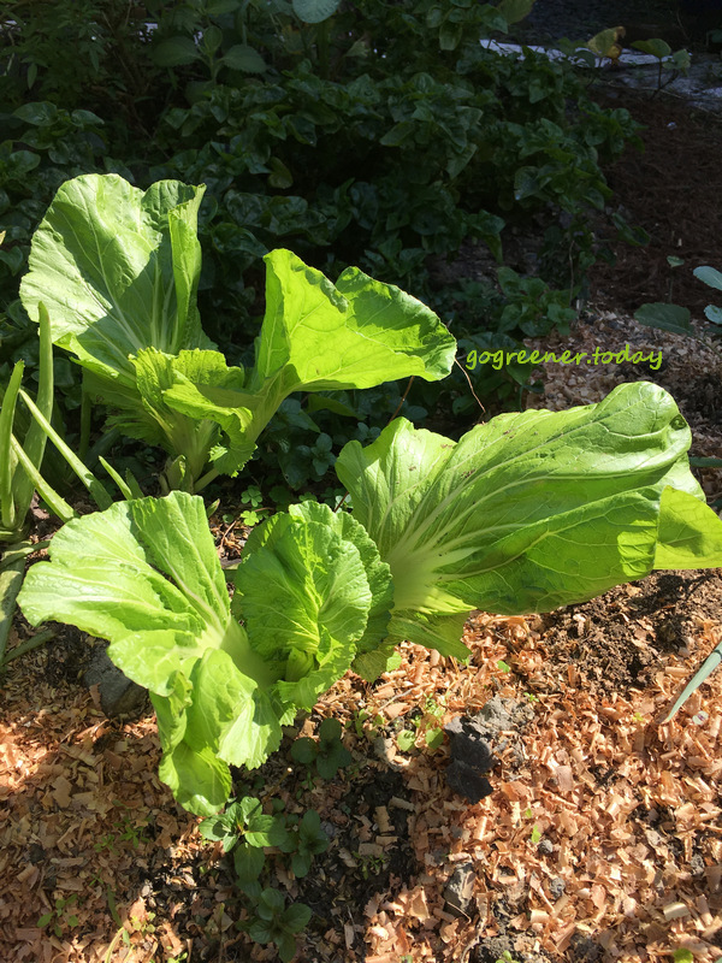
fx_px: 806
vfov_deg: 61.7
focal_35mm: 29
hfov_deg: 48.2
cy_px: 482
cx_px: 361
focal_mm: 4.15
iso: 25
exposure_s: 1/927
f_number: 2.2
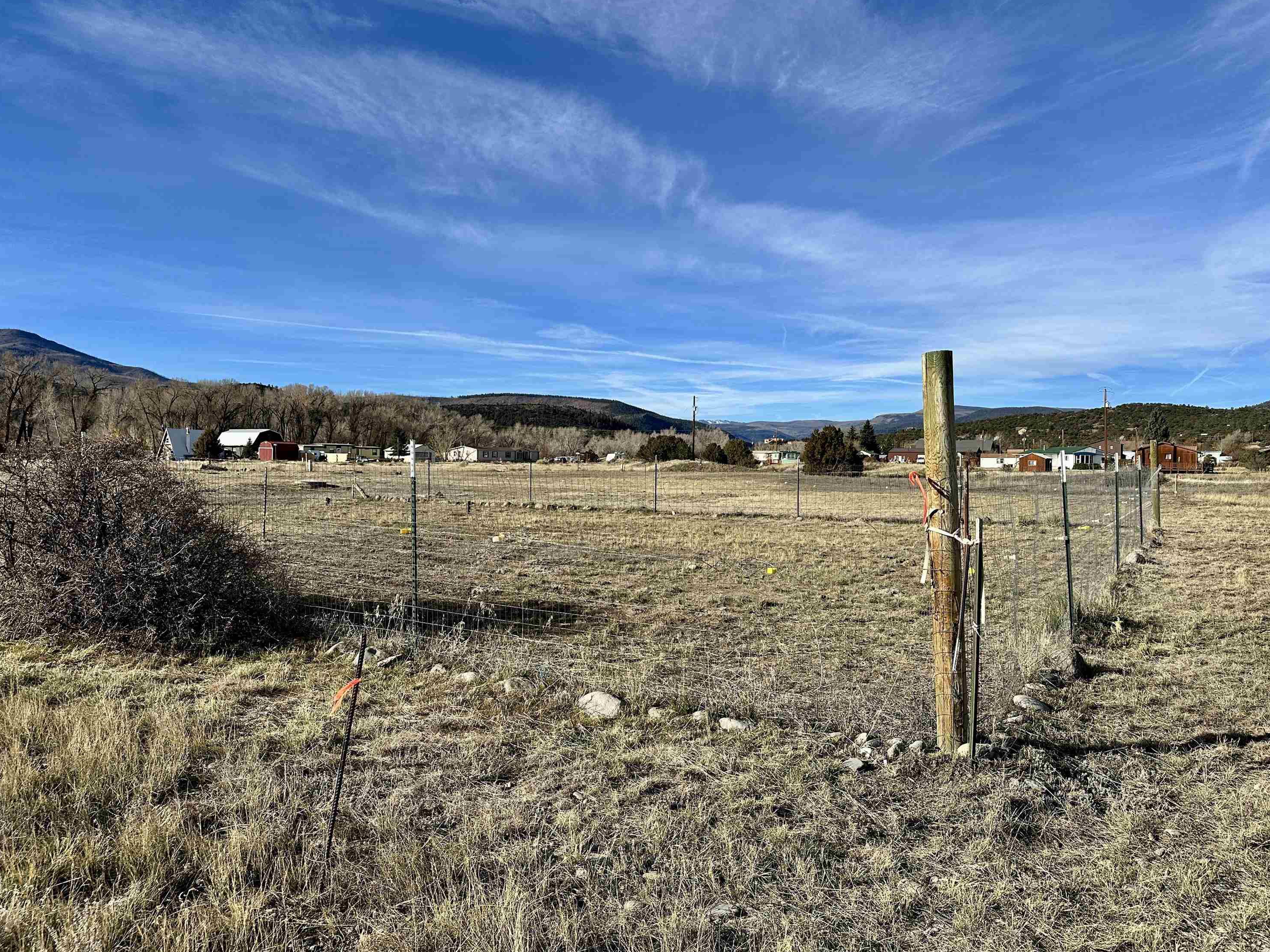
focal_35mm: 25
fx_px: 917
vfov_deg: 54.9
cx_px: 653
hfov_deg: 69.4
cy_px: 471
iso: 80
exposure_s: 1/5000
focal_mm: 6.86
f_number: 1.78
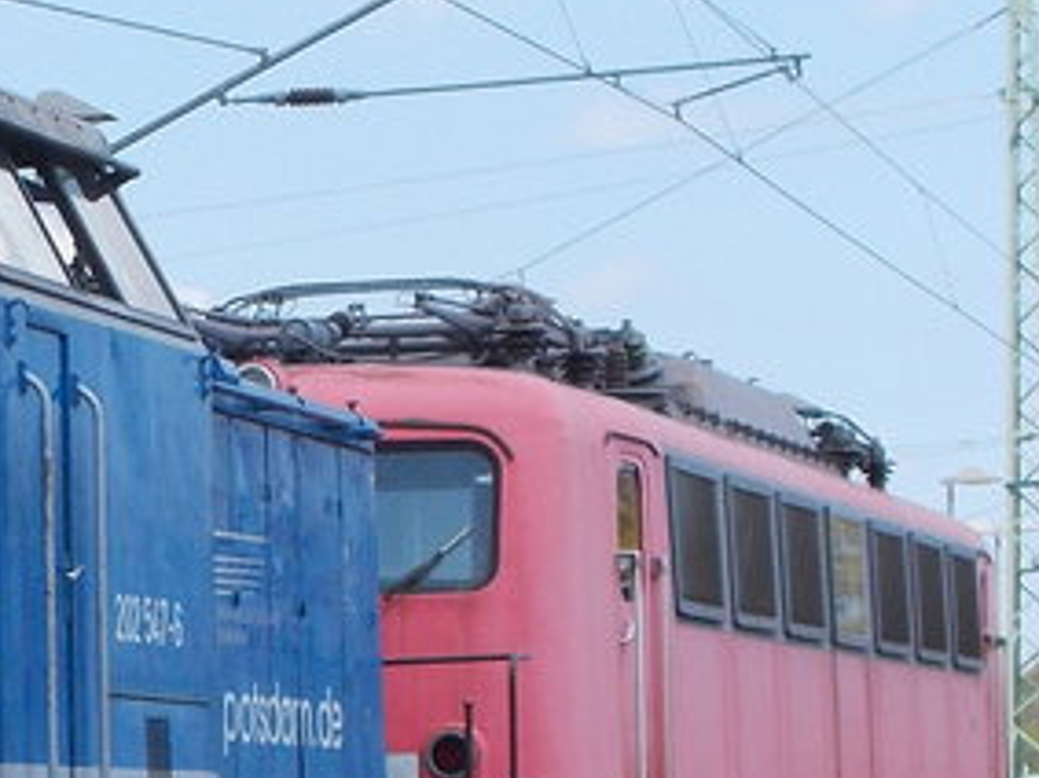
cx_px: -305
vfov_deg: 7.0
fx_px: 6360
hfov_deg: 9.2
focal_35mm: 212
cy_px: 778
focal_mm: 9
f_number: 4.5
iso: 80
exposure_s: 1/400
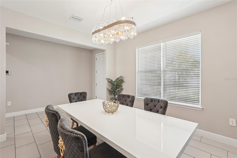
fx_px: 105
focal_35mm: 16
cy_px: 79
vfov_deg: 73.7
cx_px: 118
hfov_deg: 96.7
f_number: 8
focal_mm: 16
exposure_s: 1/40
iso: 400
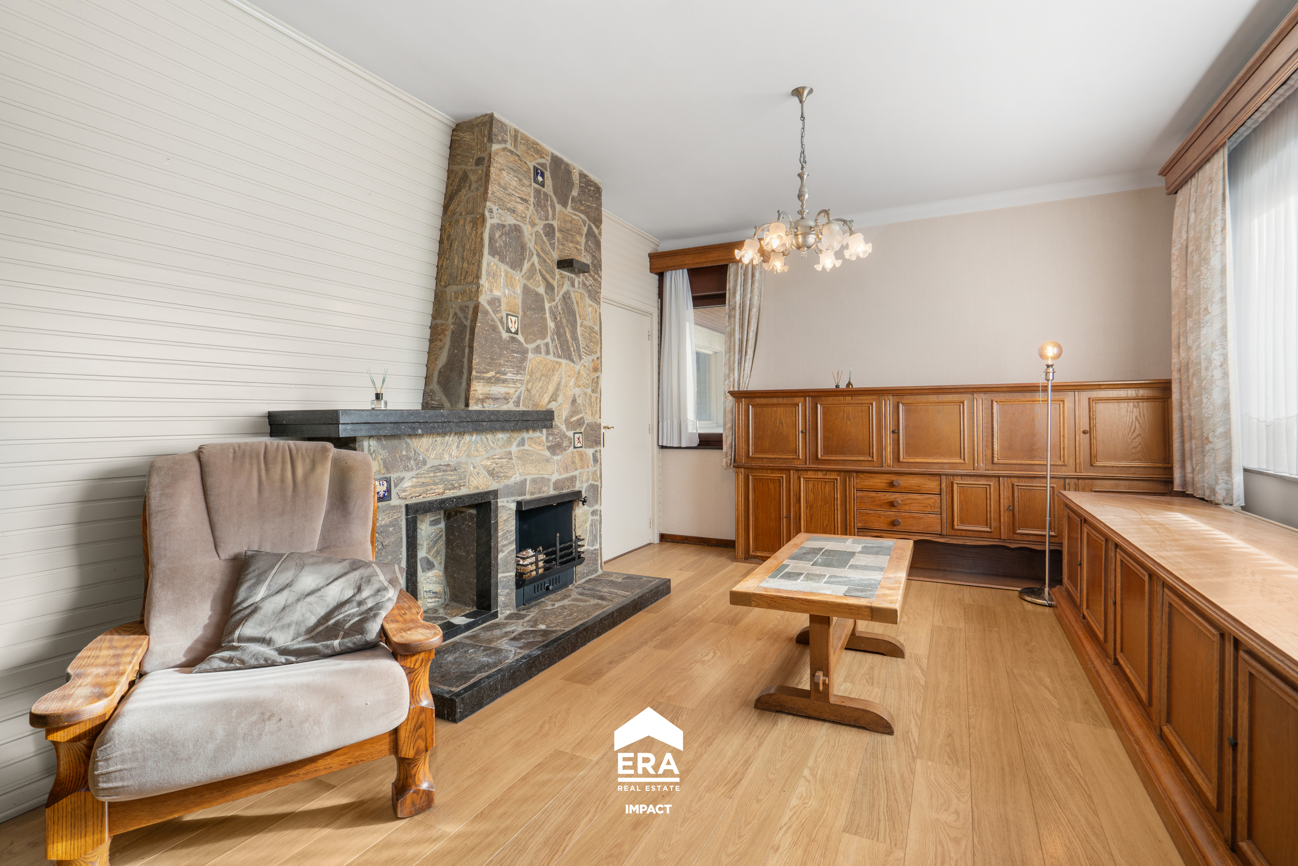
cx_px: 649
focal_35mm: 16
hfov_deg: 96.7
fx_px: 577
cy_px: 433
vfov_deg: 73.8
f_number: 11
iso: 250
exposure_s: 1/3
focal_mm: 16
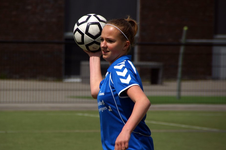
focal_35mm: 413
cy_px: 69
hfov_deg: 5.0
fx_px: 2590
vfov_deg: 3.3
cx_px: 102
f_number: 7.1
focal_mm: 250
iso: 100
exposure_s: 1/1000
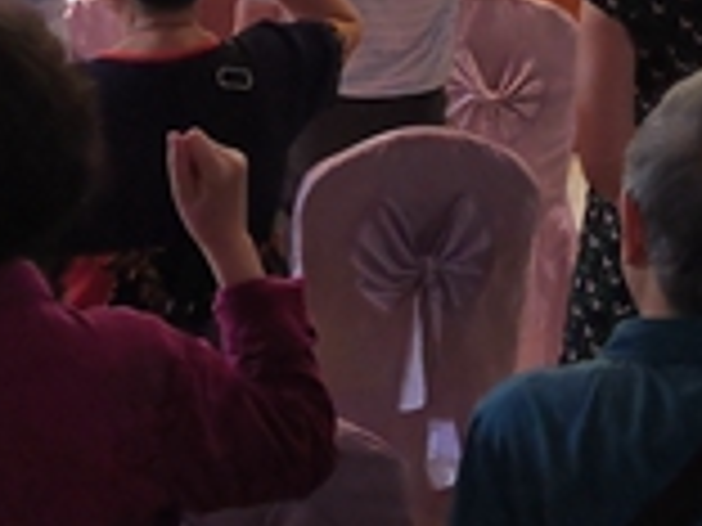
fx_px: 2251
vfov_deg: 13.2
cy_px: 67
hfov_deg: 17.7
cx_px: 342
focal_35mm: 111
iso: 400
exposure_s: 1/60
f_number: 1.8
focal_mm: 3.95
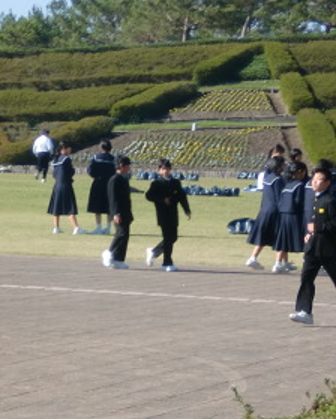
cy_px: 188
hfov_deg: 6.5
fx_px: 2940
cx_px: 93
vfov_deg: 8.1
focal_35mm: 237
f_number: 5.9
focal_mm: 18.9
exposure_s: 1/200
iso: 64
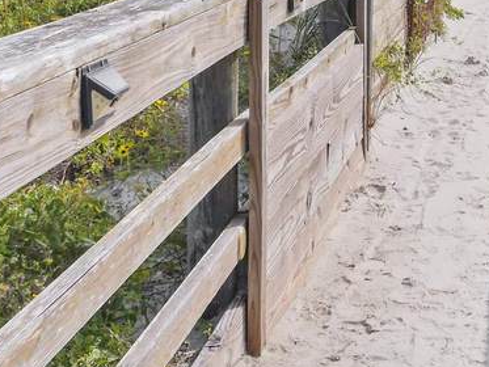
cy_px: -122
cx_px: 527
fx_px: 1357
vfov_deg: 14.7
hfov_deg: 19.6
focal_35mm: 96
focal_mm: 14
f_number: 8
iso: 400
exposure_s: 1/400
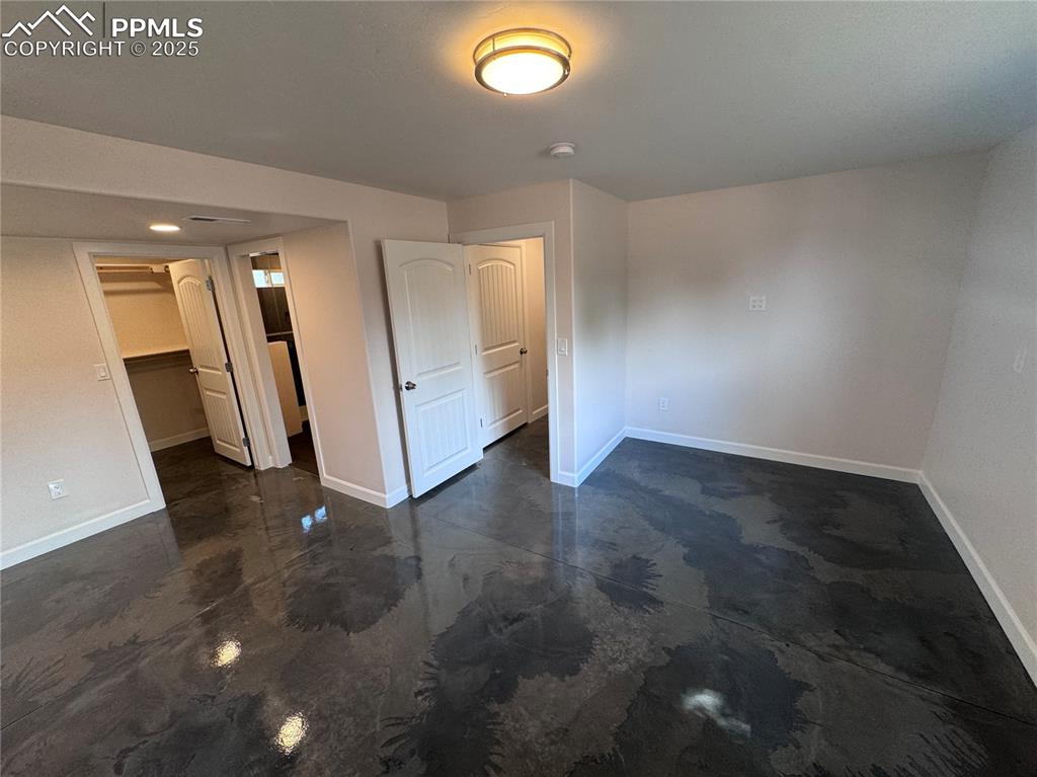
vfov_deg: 85.6
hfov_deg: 102.1
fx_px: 419
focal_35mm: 14
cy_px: 388
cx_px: 518
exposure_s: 1/120
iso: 160
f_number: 2.2
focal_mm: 2.22
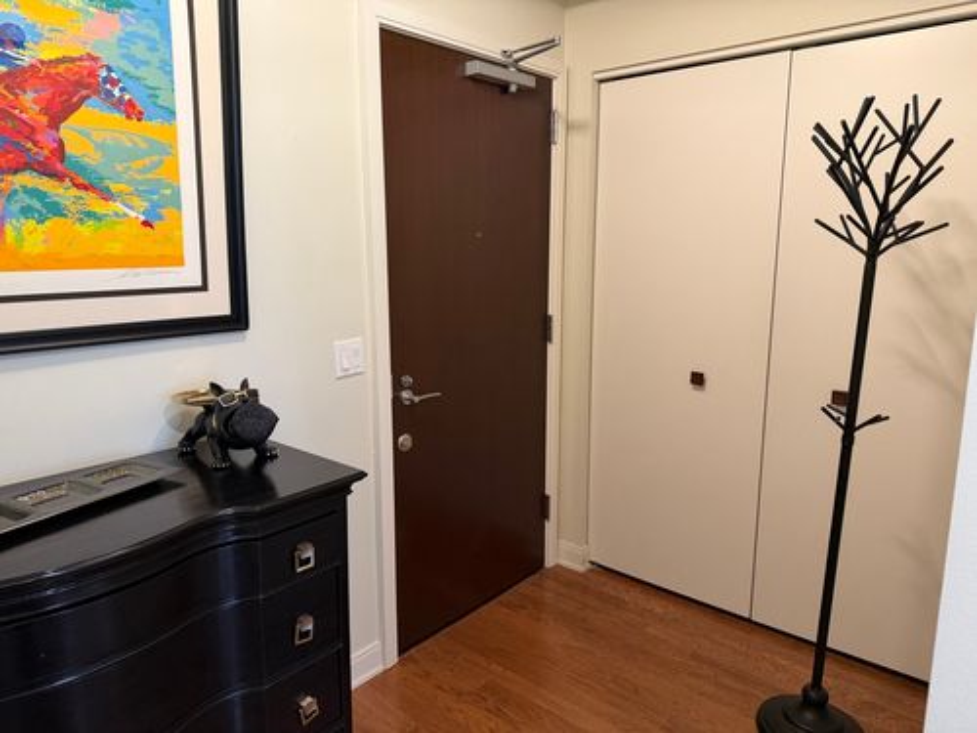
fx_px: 677
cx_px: 488
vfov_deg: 56.8
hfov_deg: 71.6
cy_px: 366
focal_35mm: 24
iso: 250
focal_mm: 6.76
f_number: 1.78
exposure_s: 1/60
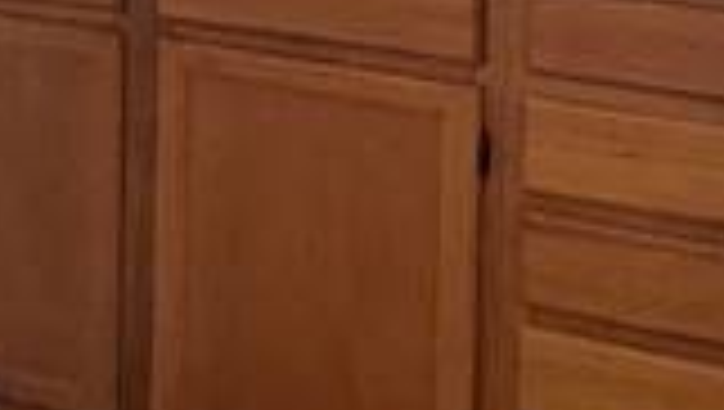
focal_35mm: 97
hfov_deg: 21.8
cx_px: 184
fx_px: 1864
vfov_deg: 11.7
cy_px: -311
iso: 56
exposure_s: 1/120
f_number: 2.2
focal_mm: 1.83
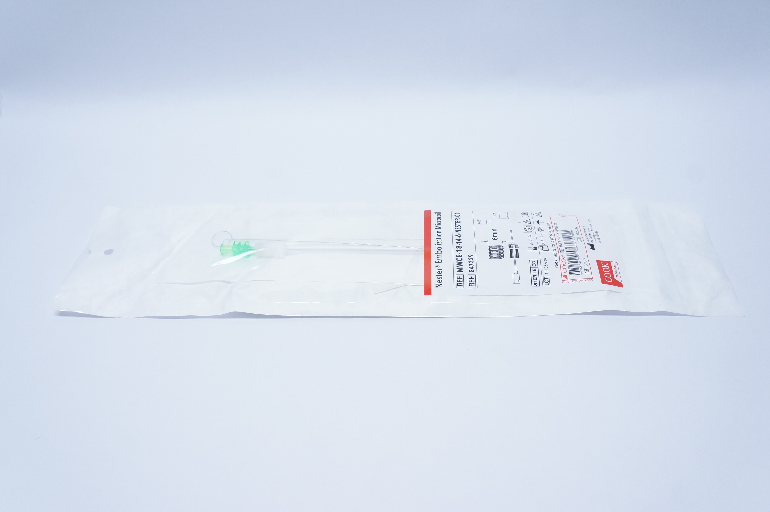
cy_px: 256
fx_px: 641
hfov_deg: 62.0
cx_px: 385
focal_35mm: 30
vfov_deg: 43.5
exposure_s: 1/60
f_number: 6.3
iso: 800
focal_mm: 20
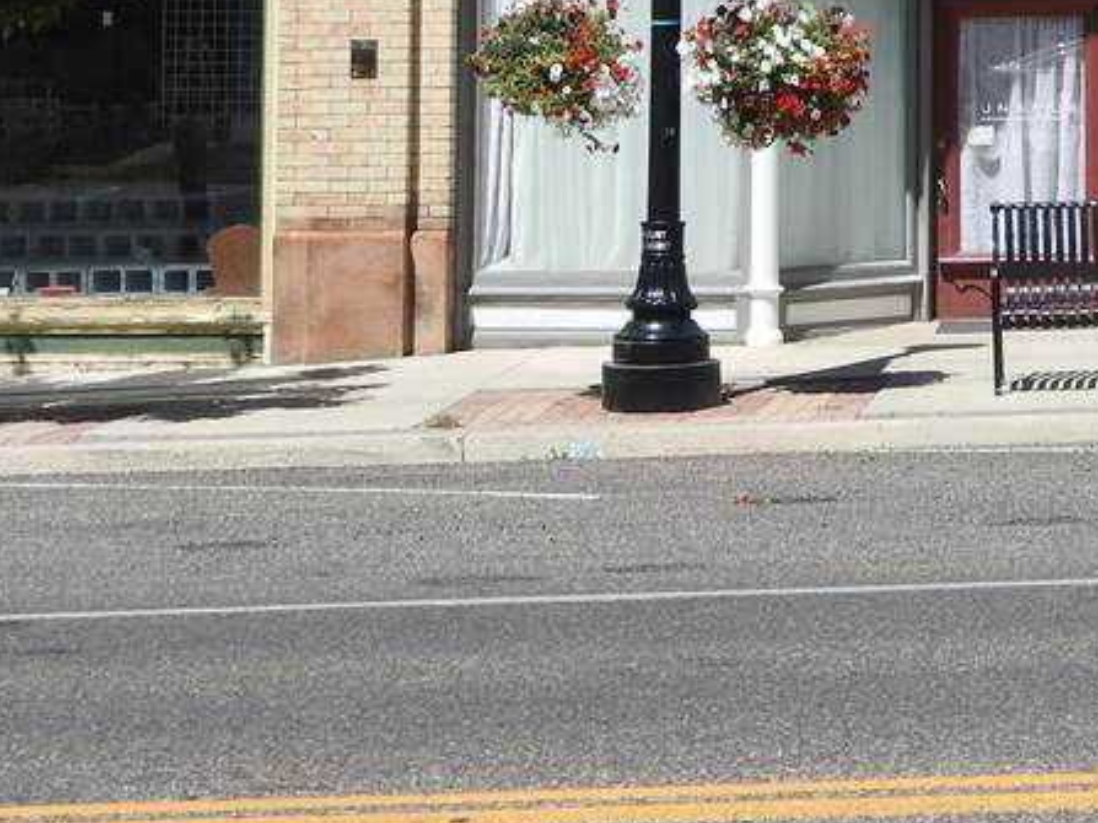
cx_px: 1130
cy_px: -344
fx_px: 4091
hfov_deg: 15.0
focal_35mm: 129
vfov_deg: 11.1
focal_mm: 8.1
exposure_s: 1/1250
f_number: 4
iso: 100
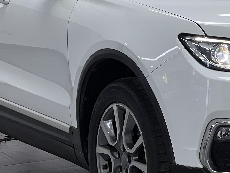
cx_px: 212
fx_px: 1448
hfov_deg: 9.0
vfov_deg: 6.8
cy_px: 1
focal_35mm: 218
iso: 160
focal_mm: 9
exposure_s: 1/106
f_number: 2.8
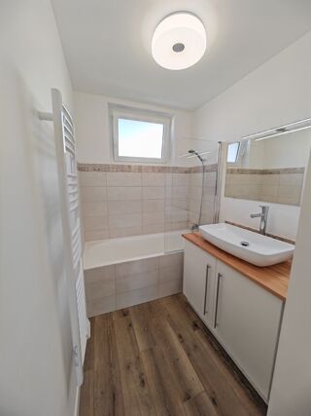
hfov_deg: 89.9
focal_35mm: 13
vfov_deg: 106.2
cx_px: 156
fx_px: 156
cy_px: 208
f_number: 2.2
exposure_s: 1/100
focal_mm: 2.16
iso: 100
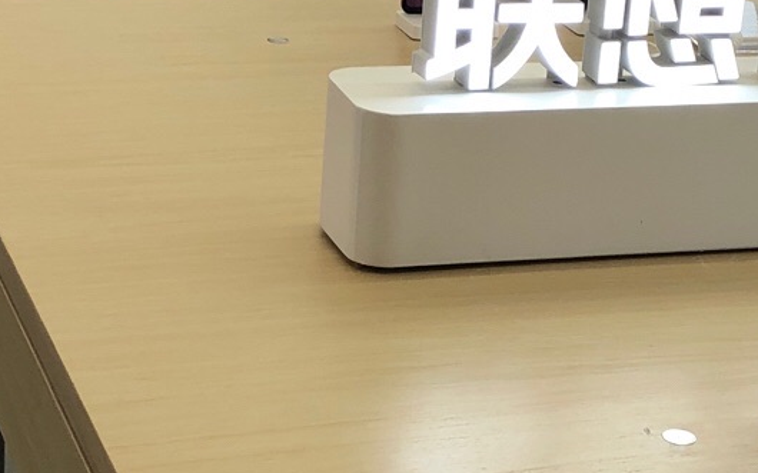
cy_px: 219
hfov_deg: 18.6
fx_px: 2313
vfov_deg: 11.7
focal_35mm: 112
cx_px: 403
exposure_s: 1/173
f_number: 1.8
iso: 20
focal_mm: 4
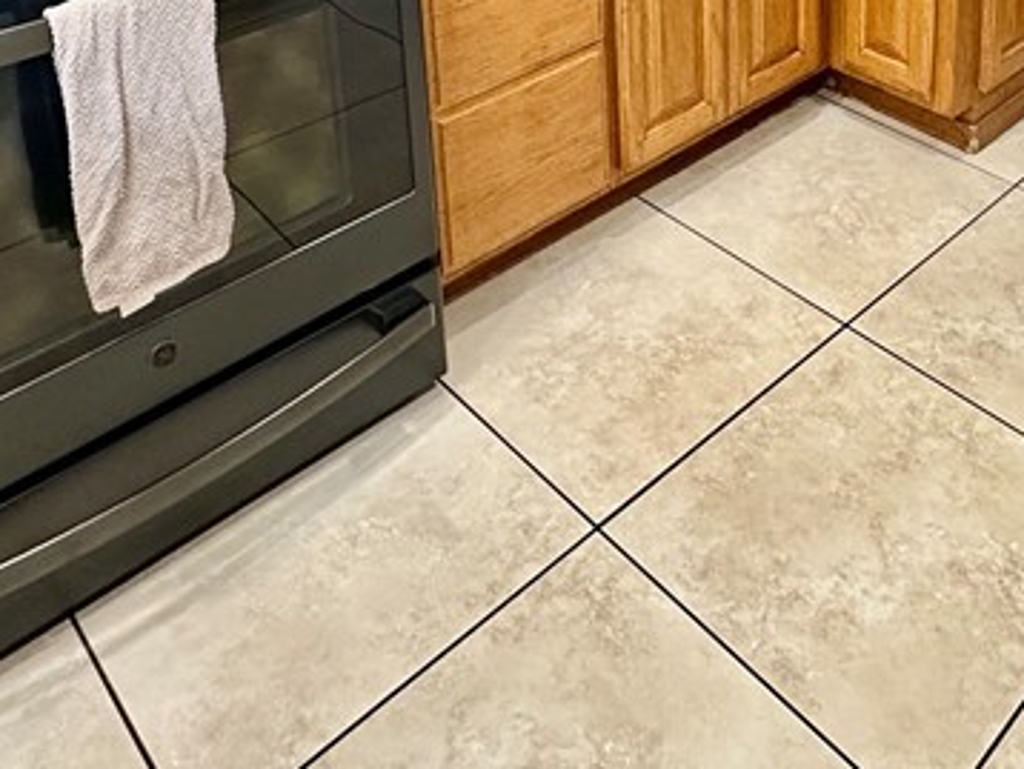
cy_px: -237
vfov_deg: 29.0
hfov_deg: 45.6
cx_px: 727
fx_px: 1184
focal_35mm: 40
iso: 200
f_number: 2.2
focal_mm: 2.22
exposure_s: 1/62
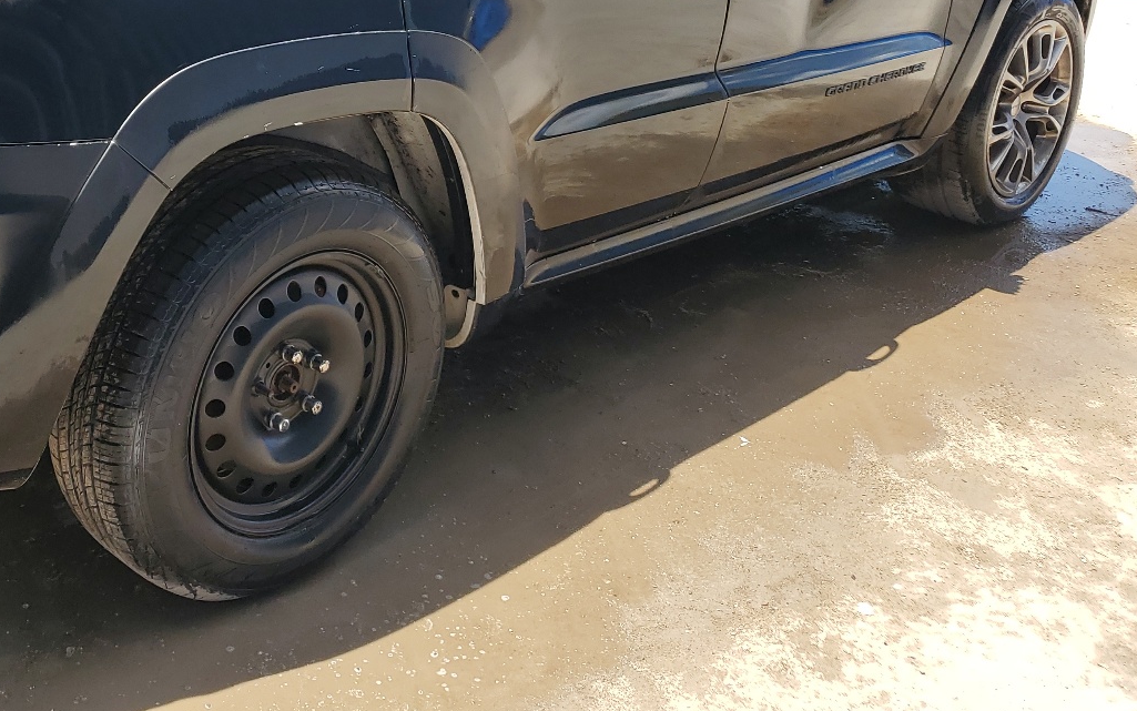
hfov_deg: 44.7
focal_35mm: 43
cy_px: 69
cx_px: 290
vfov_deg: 28.7
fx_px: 1333
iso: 50
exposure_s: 1/1111
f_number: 1.5
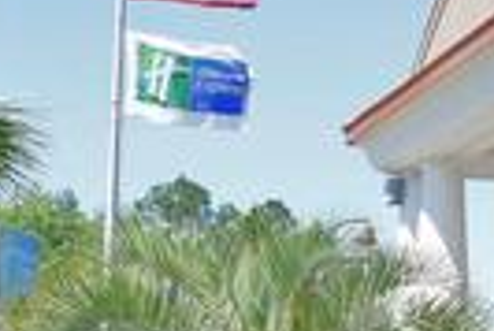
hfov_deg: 11.0
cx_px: 1053
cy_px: 173
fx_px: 2294
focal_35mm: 167
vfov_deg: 8.2
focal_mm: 24
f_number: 8
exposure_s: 1/250
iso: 250
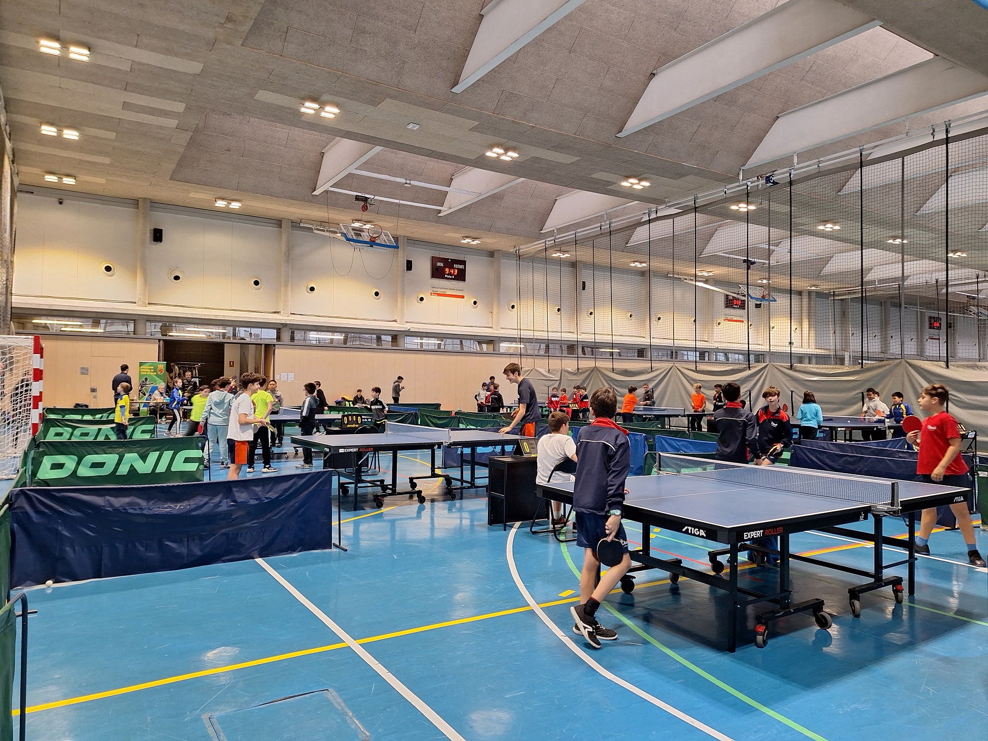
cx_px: 494
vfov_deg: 58.9
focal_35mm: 23
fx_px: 656
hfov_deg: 73.9
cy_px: 370
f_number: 1.8
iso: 80
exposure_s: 1/50
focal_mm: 5.54
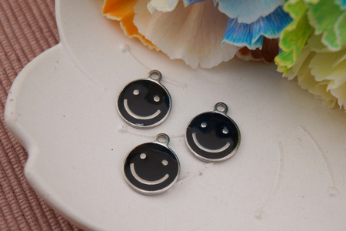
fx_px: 562
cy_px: 116
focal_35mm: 58
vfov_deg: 23.2
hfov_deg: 34.2
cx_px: 173
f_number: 7.1
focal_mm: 39
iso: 100
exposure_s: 1/80
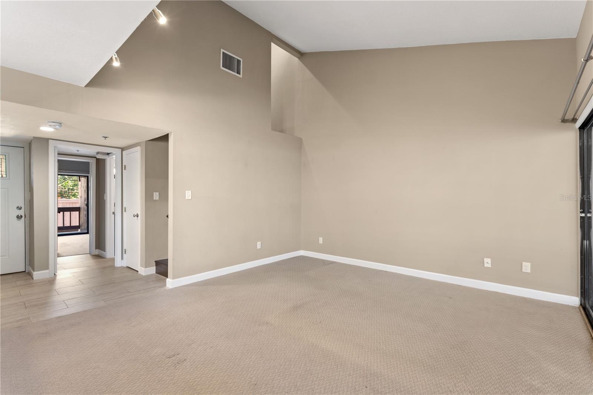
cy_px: 198
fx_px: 247
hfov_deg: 100.4
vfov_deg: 77.3
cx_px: 296
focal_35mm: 15
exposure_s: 1/1.67
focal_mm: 10
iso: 100
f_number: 4.5
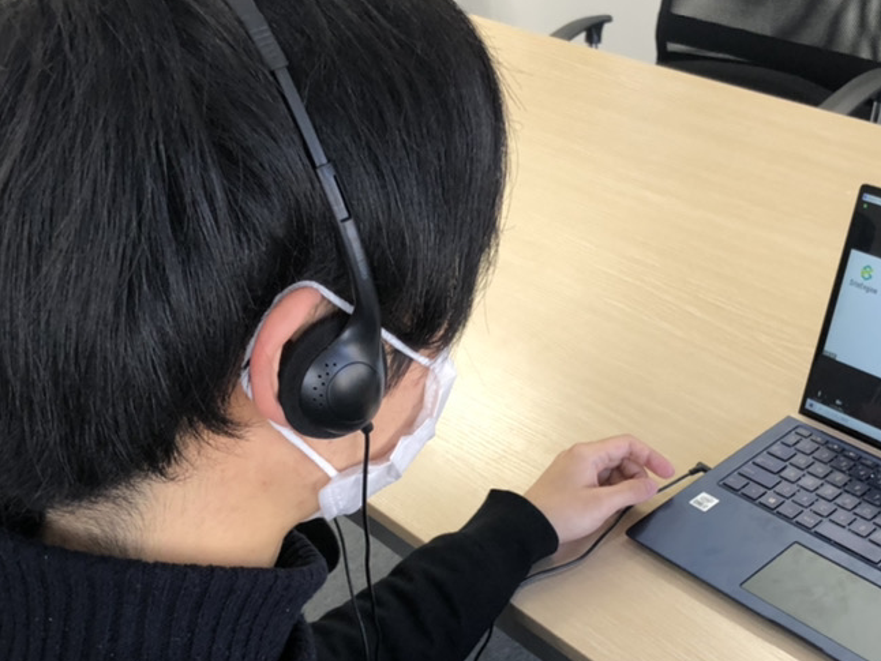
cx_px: 555
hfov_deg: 36.6
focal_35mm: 52
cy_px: 421
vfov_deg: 27.9
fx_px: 1324
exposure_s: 1/30
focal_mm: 3.99
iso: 25
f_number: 1.8
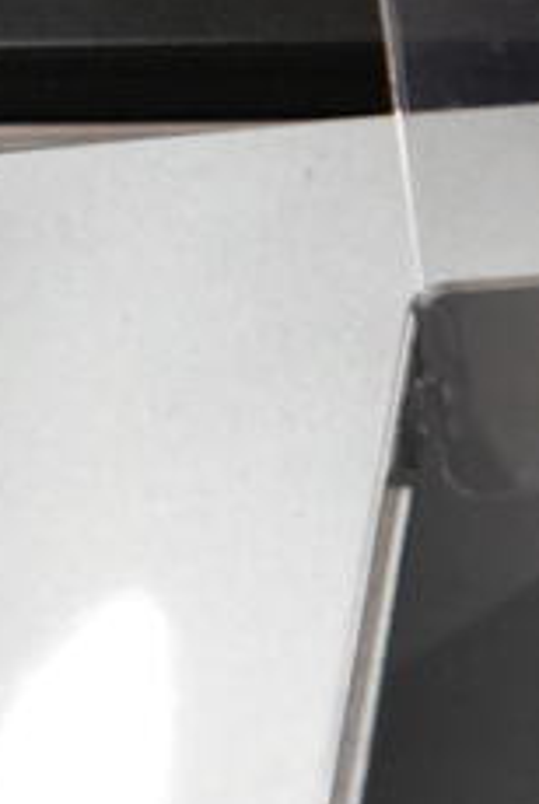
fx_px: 2396
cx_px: 1043
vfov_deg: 18.4
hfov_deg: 11.6
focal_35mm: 107
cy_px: 855
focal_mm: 18
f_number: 3.5
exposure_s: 1/125
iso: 5000
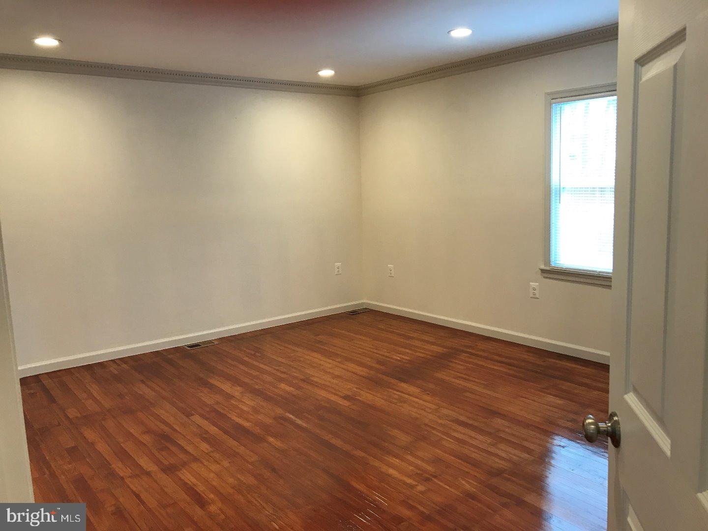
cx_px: 354
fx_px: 573
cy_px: 266
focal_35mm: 28
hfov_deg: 63.4
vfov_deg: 49.7
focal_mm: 3.99
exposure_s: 1/30
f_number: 1.8
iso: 25
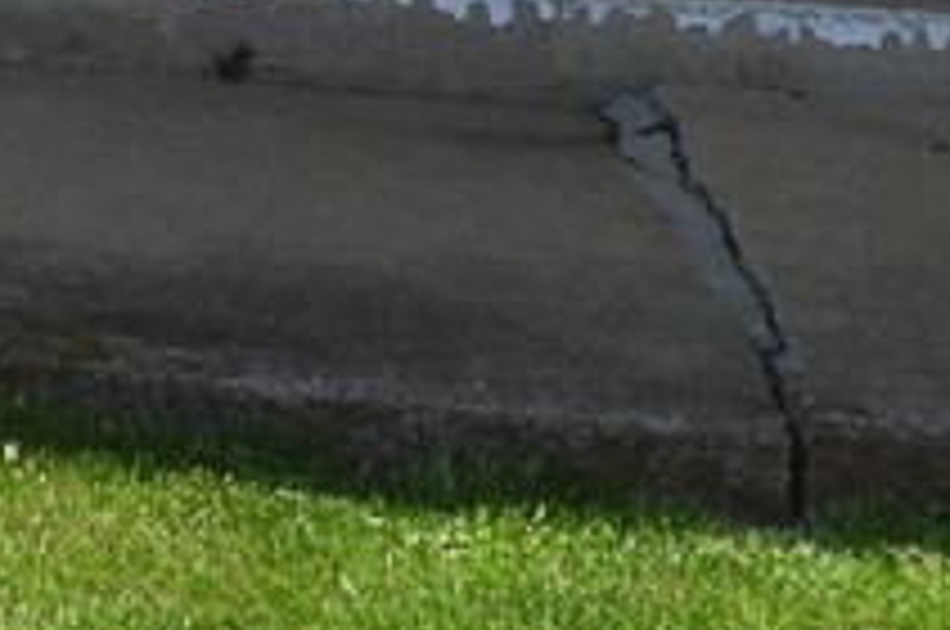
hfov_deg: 10.5
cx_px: -1058
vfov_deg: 7.3
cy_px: -814
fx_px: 4664
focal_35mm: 177
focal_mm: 6.3
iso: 100
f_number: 4.8
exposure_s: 1/320
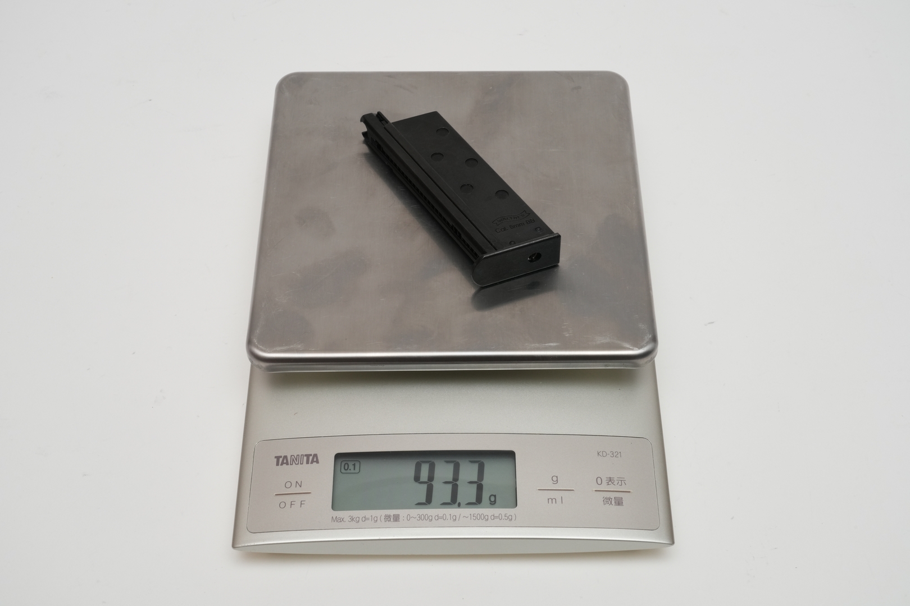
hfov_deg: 40.3
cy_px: 303
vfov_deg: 27.5
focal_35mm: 49
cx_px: 455
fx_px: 1239
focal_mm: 49
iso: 800
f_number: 22
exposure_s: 1/60
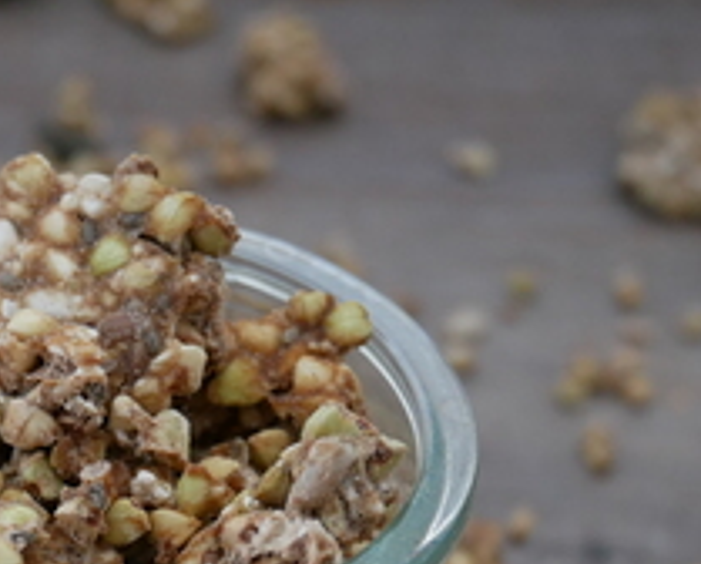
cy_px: 708
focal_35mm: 97
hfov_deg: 19.3
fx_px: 2016
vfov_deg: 15.2
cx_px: 47
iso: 500
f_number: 3.9
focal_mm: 16
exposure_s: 1/60
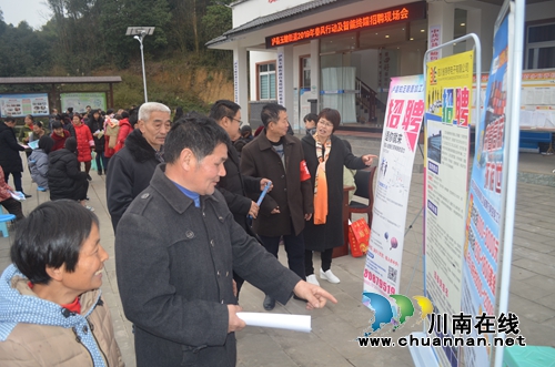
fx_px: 461
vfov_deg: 43.4
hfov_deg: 62.0
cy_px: 184
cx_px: 278
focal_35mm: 30
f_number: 3.8
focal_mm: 20
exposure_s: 1/200
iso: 200
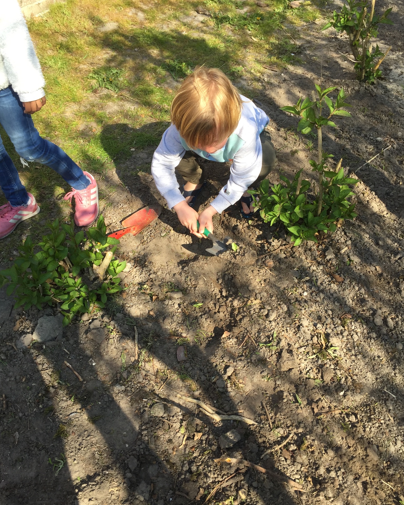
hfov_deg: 47.1
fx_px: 463
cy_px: 265
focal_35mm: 31
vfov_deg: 57.2
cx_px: 202
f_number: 2.2
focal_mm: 4.15
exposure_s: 1/599
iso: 32
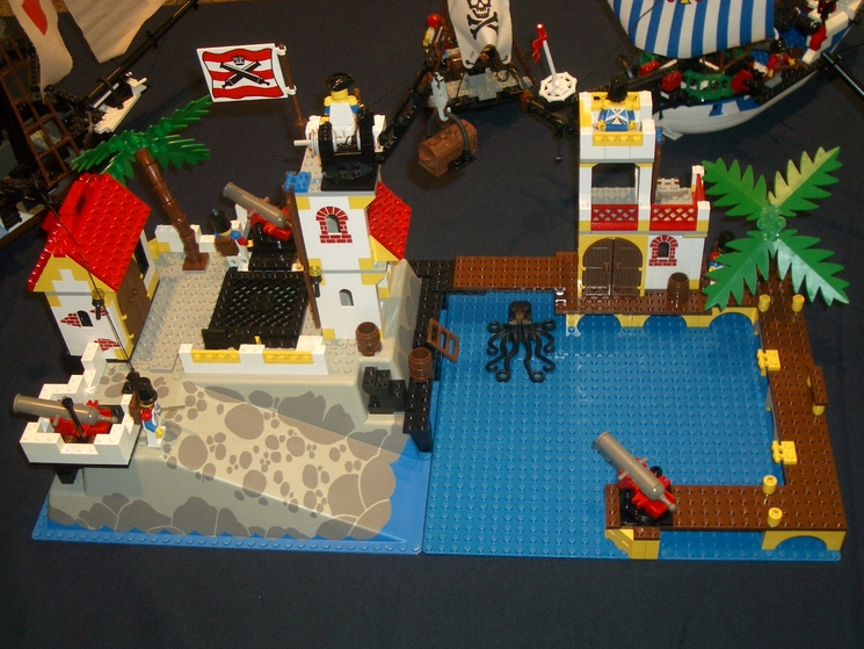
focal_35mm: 44
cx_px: 448
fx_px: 1098
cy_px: 318
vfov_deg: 32.9
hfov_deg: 42.9
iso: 100
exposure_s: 1/60
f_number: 2.8
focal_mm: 6.8
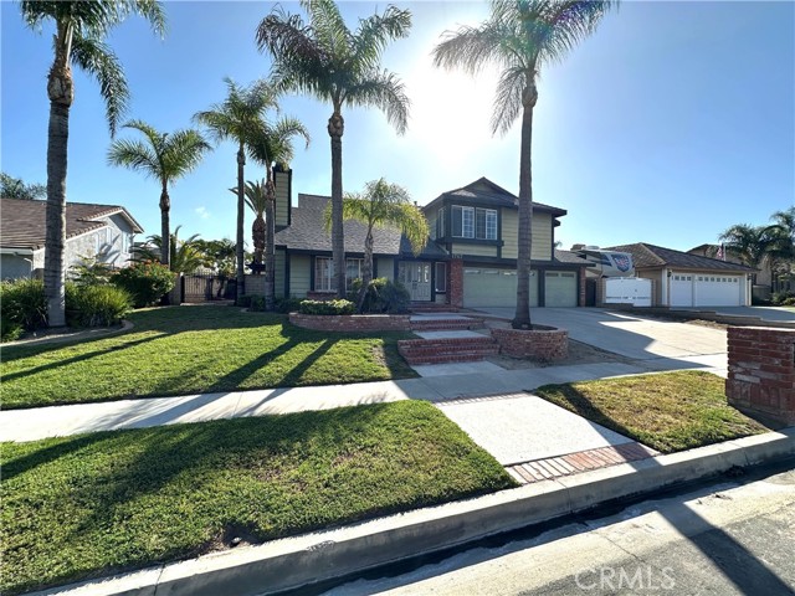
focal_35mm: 14
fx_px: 322
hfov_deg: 102.1
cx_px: 398
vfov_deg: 85.7
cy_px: 298
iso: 40
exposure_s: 1/1553
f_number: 2.2
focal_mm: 2.22
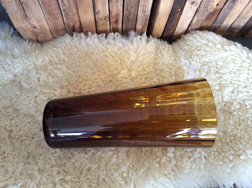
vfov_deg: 44.1
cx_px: 126
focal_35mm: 32
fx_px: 233
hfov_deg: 56.9
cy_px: 94
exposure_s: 1/25
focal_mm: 3.3
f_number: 2.4
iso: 250
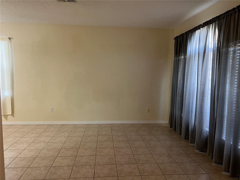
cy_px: 90
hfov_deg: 67.3
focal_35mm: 26
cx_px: 120
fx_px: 180
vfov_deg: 53.1
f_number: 1.5
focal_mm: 5.7
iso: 250
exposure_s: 1/60
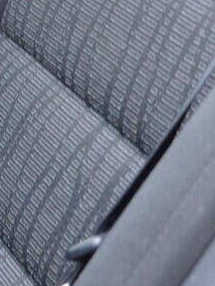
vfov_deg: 11.3
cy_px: -34
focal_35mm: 173
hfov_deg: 8.1
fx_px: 1433
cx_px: -251
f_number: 2.8
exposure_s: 1/40
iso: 640
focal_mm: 24
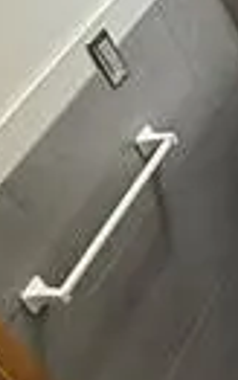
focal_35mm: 87
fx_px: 902
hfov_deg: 14.4
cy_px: 229
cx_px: 305
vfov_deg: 23.8
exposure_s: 1/60
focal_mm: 2.22
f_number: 2.2
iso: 500
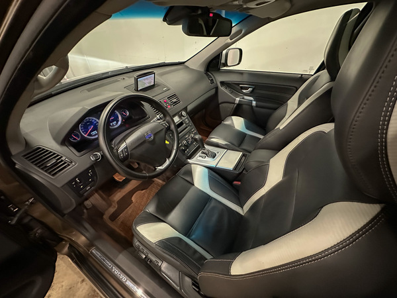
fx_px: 161
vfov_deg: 85.7
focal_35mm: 14
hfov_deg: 102.1
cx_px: 198
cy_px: 149
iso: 1250
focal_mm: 2.22
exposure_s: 1/34
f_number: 2.2
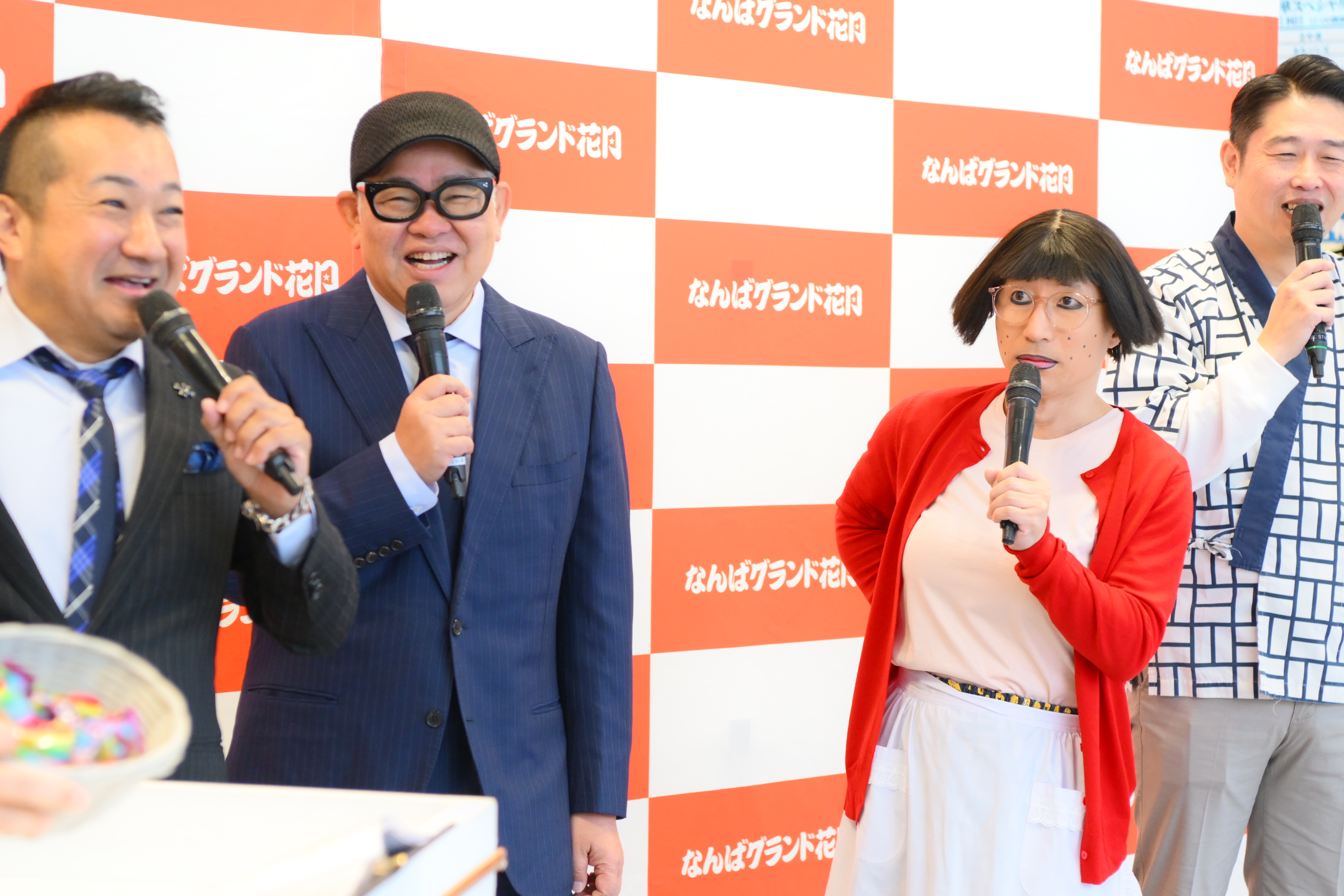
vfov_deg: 17.5
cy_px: 448
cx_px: 672
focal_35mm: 78
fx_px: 2912
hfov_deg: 26.0
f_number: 4
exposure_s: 1/160
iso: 2000
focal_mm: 52
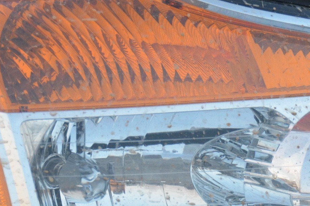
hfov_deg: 4.8
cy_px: 154
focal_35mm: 428
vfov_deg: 3.2
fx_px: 3682
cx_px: 200
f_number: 5.3
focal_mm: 105
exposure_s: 1/250
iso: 1600
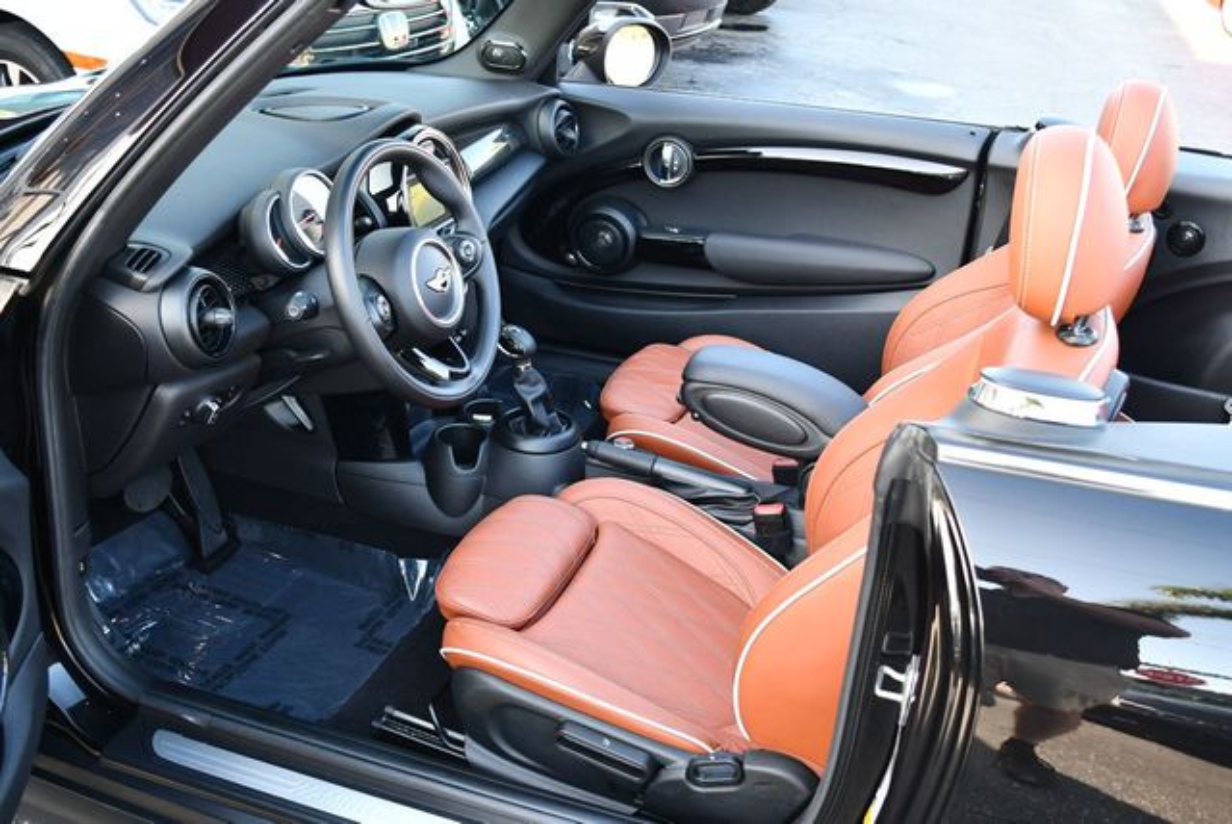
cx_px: 616
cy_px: 412
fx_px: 1233
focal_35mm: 36
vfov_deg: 36.9
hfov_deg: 53.1
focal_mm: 18
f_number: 3.5
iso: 720
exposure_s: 1/250
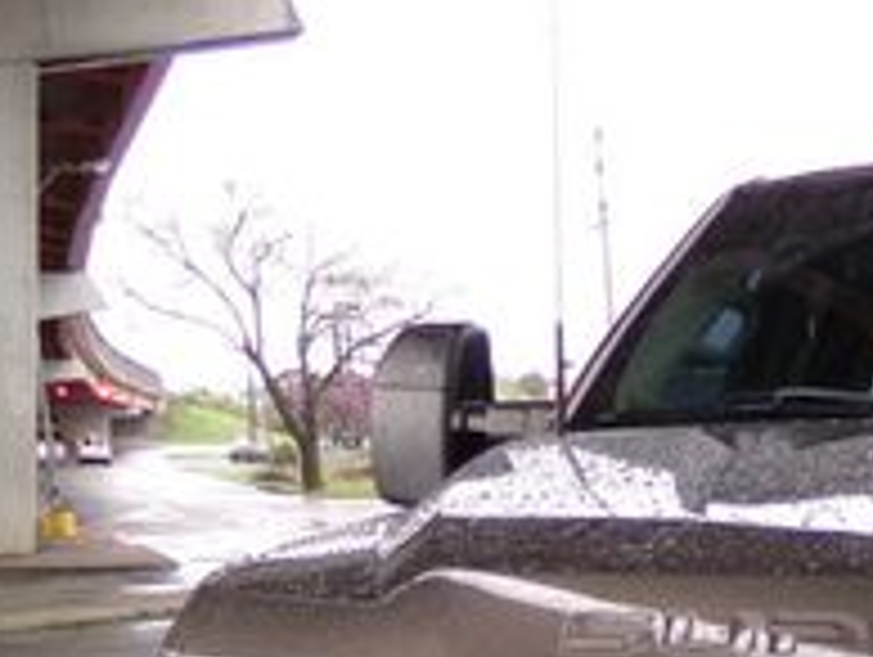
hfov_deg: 22.7
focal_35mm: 79
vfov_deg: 16.9
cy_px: 986
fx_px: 1995
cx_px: 1048
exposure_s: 1/34
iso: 192
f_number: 3.7
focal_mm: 4.3
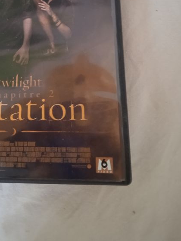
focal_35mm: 50
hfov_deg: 28.3
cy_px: 44
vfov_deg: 36.7
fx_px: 349
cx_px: 30
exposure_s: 1/14.3
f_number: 2.2
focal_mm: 3.43
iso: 1829
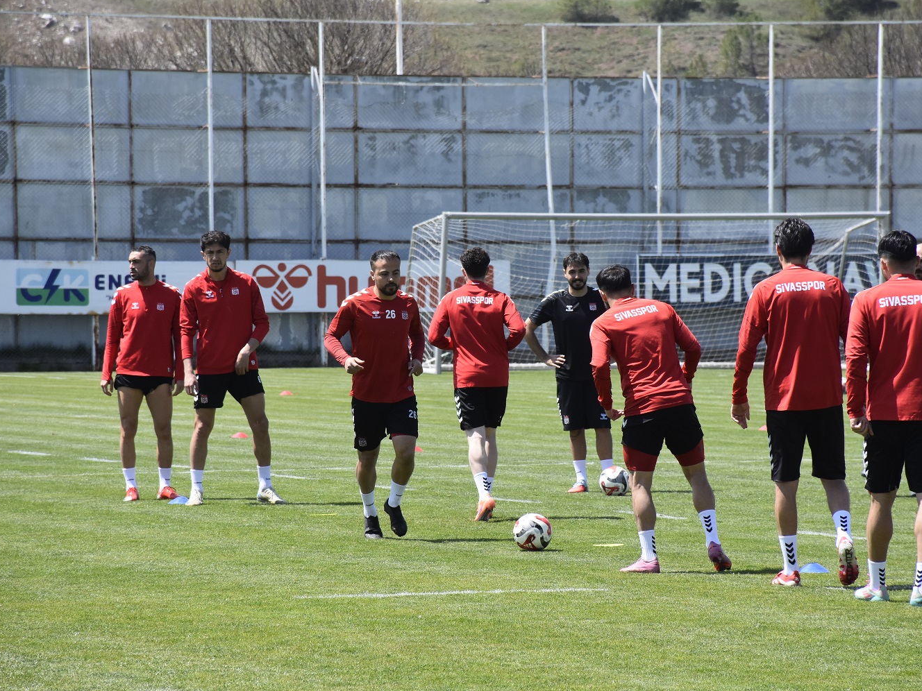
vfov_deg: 6.5
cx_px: 488
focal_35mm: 228
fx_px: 6073
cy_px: 345
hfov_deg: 8.7
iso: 560
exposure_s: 1/1000
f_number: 8
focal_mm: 140
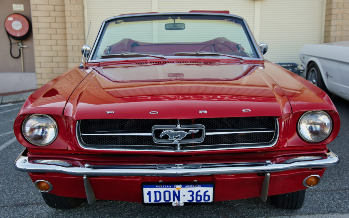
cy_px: 109
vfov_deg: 27.4
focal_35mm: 47
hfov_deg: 42.7
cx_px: 174
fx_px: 447
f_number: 6.3
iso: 400
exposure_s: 1/160
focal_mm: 46
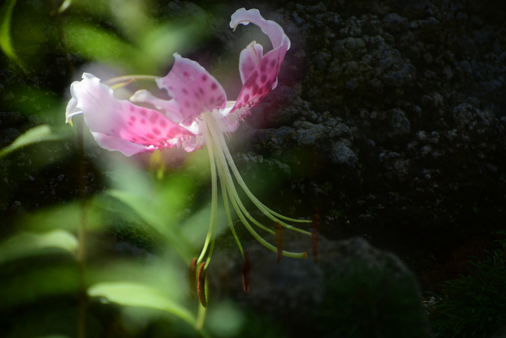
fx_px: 4217
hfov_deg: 6.9
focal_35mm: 300
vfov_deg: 4.6
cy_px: 169
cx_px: 253
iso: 400
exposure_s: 1/320
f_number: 5.6
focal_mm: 300
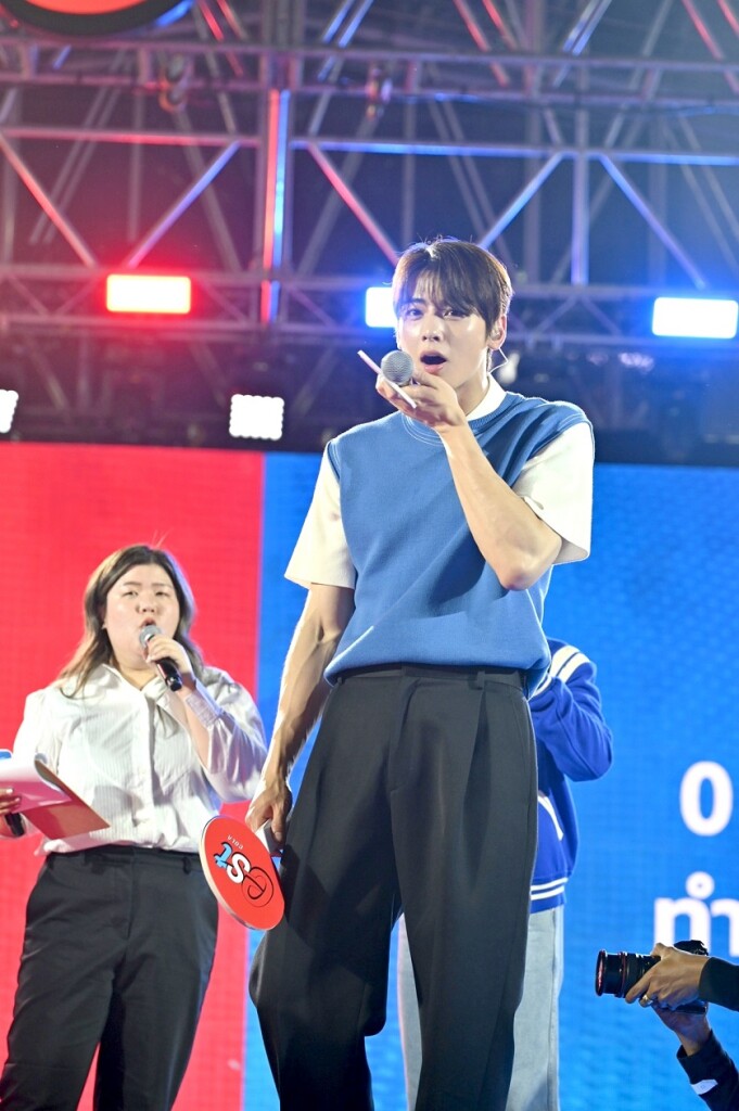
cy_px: 556
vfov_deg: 17.1
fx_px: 3701
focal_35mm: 120
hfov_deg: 11.4
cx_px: 370
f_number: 5
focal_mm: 120
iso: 640
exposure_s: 1/125
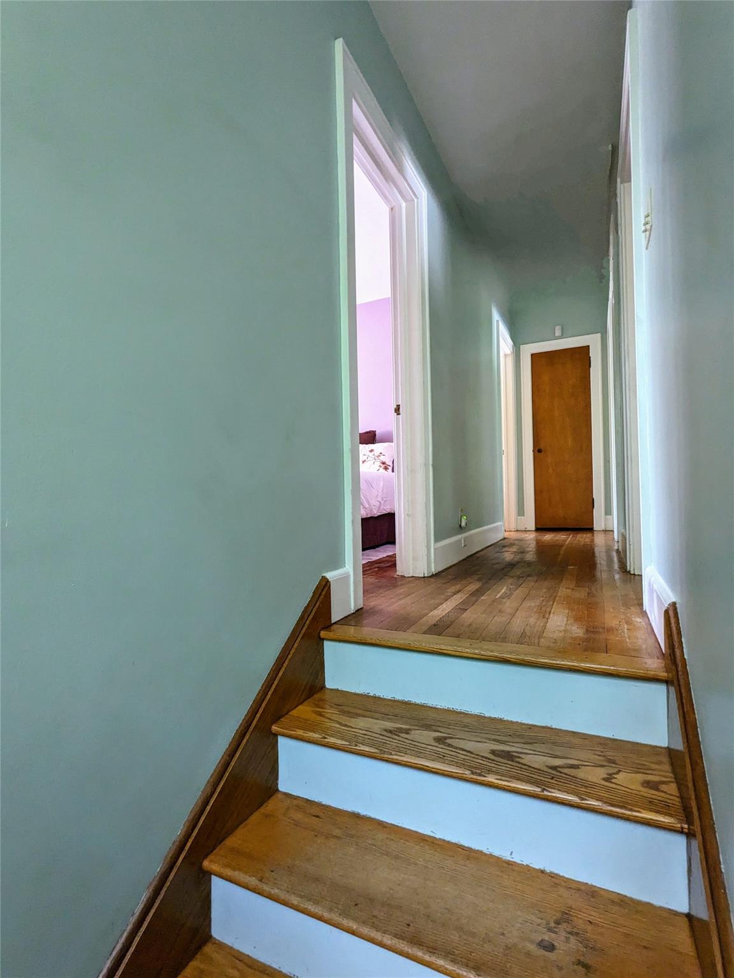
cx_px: 367
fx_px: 452
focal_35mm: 16
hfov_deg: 78.1
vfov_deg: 94.5
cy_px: 489
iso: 337
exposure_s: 1/40
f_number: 2.2
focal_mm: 2.22
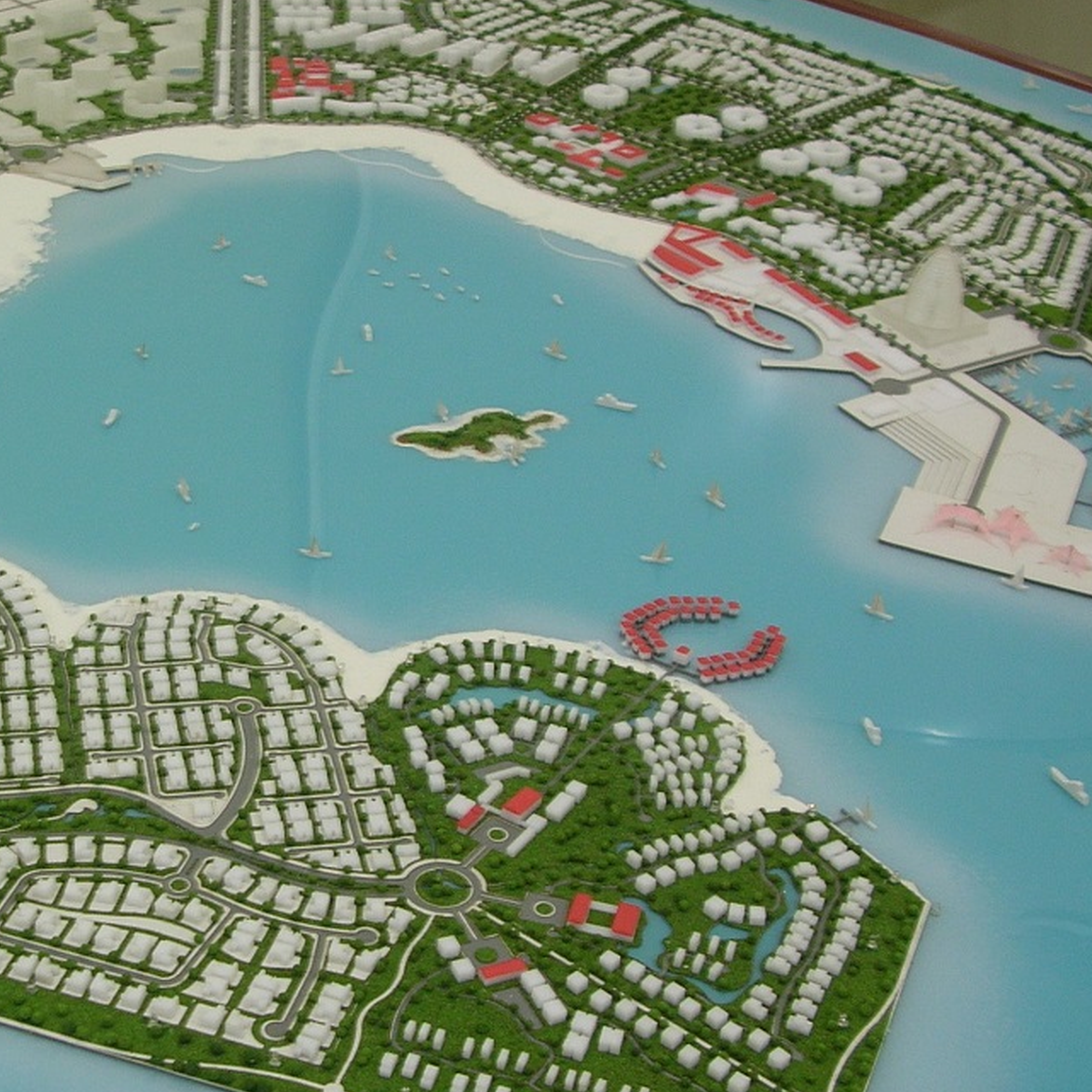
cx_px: 213
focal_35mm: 58
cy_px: 589
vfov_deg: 29.5
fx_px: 2070
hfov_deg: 28.9
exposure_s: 1/6.4
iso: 50
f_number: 2.8
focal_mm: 5.8
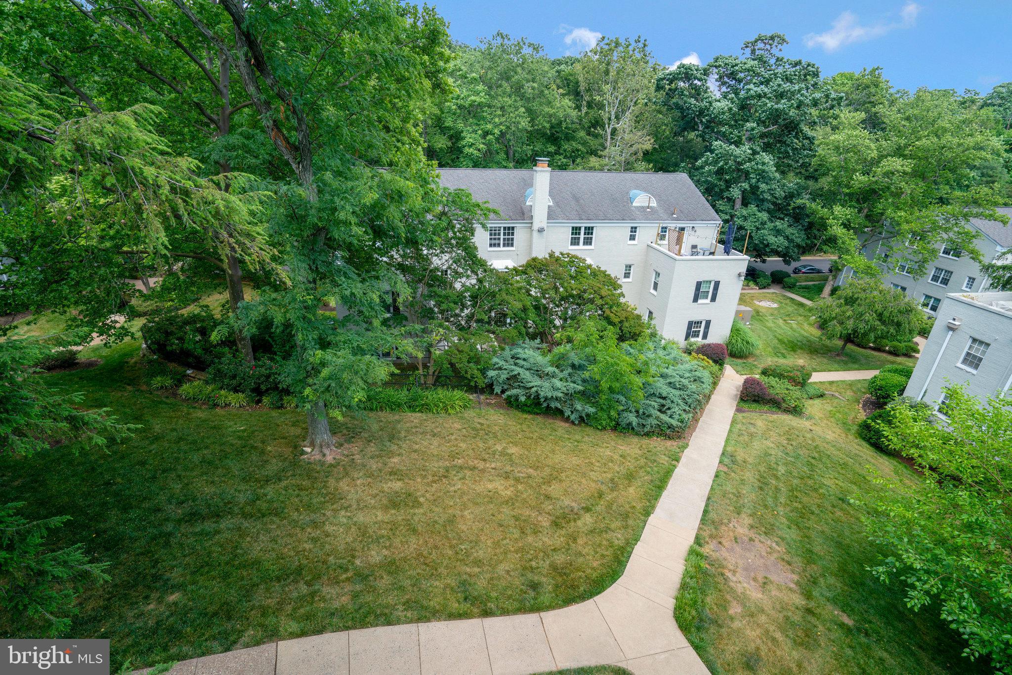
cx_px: 506
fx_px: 450
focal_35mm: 16
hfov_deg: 96.7
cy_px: 338
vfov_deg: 73.8
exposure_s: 1/125
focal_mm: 16
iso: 400
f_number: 8
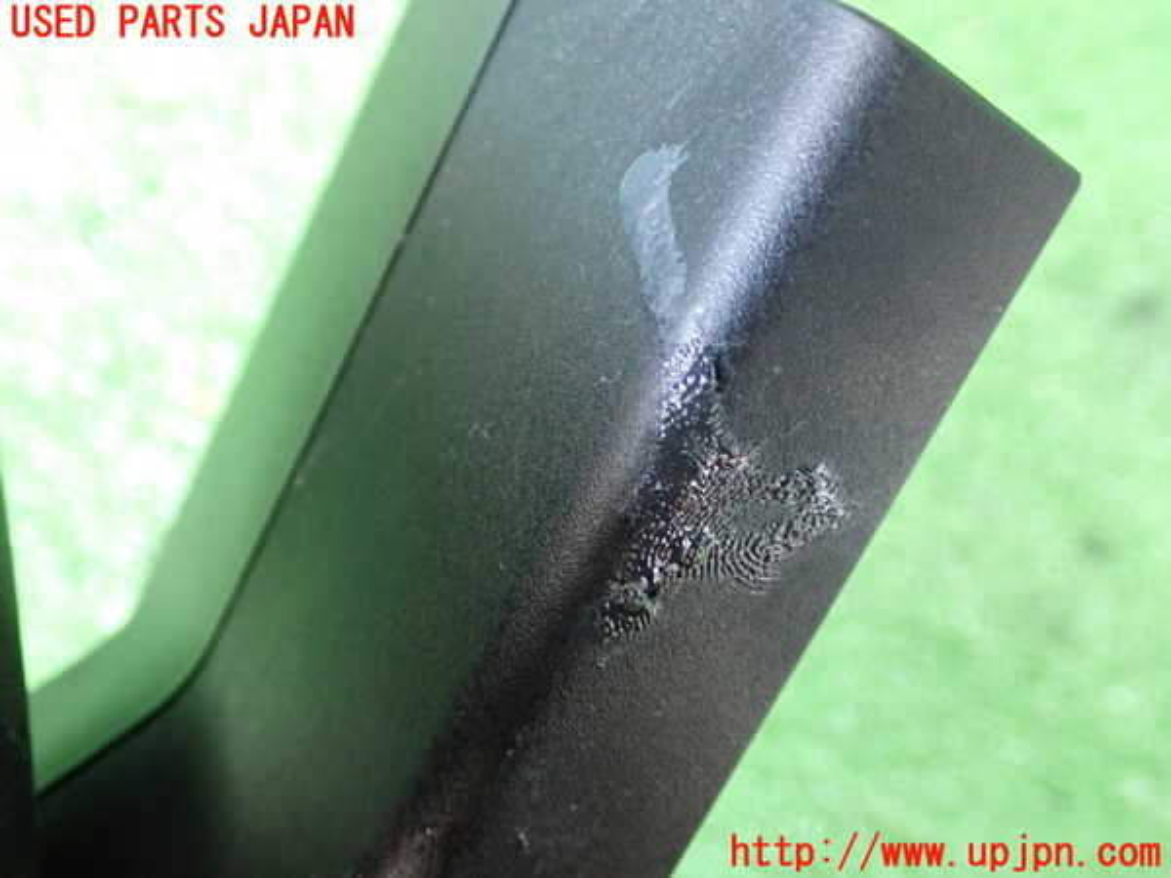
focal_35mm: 38
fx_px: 1285
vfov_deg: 37.7
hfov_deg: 49.0
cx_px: 586
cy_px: 439
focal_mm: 6.83
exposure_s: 1/30
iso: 800
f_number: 2.7
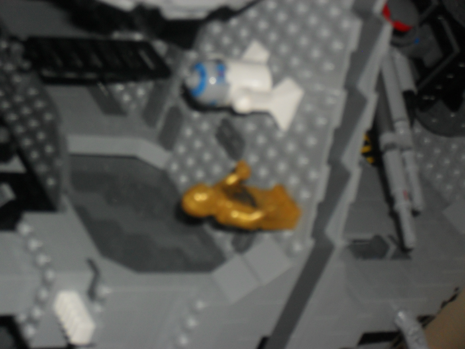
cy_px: 174
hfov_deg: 18.7
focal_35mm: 105
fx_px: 1410
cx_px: 232
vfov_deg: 14.1
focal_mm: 18.9
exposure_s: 1/60
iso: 200
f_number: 5.8
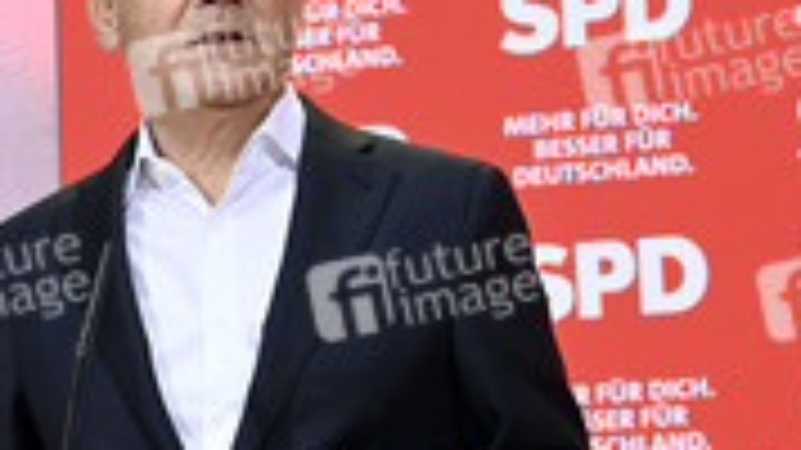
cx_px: -146
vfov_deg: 5.9
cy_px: 176
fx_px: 4395
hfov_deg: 10.3
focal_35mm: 207
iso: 6400
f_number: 5.6
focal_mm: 78
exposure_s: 1/800
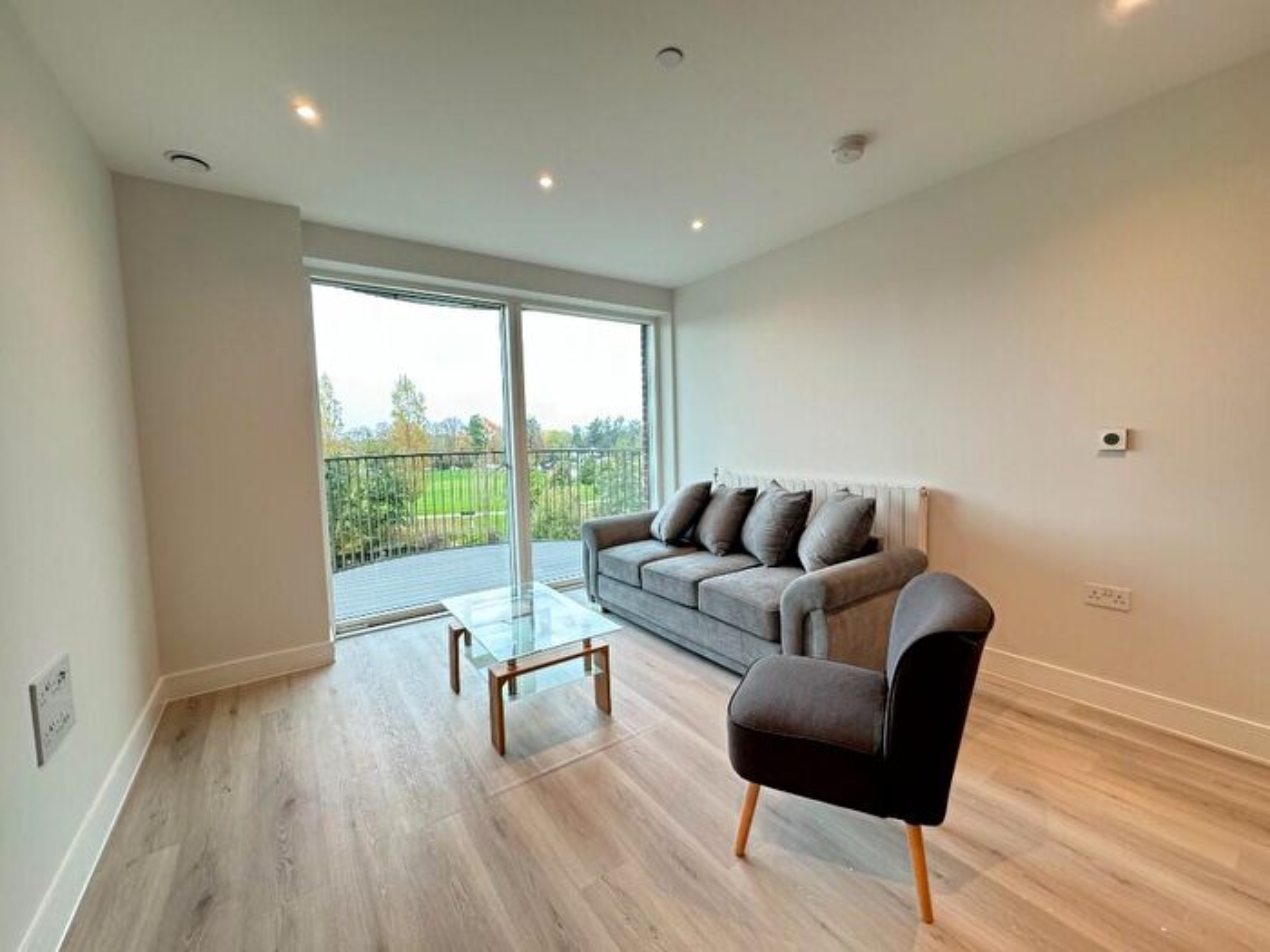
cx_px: 635
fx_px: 514
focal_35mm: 14
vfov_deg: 85.7
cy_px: 476
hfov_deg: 102.1
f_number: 2.2
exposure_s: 1/50
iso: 200
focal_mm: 2.22
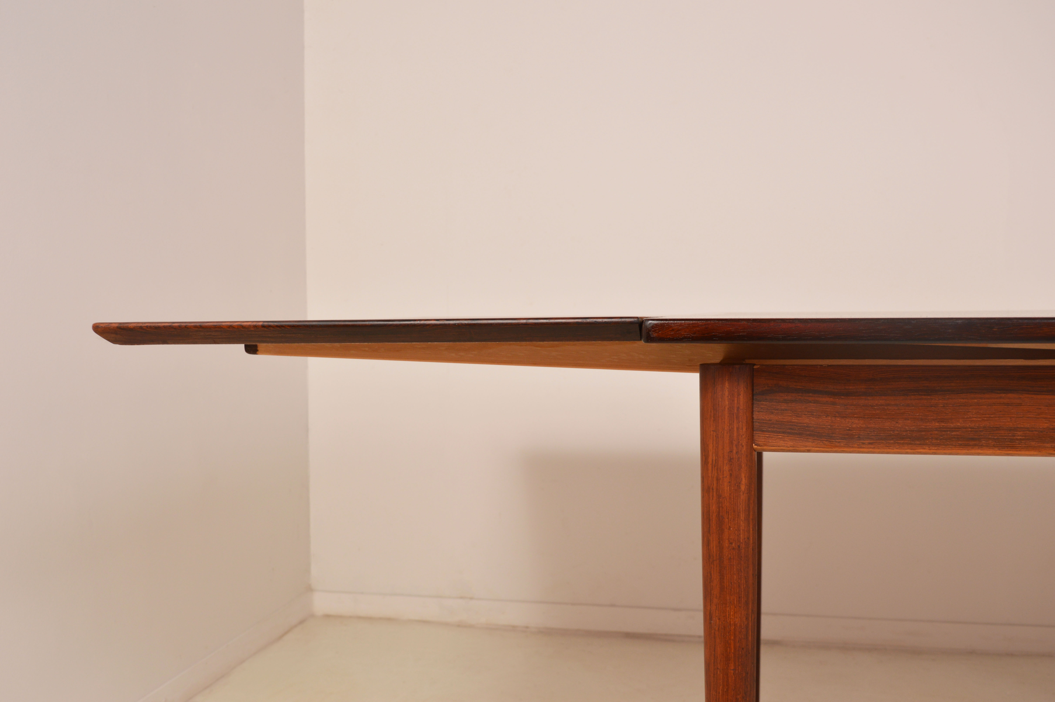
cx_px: 528
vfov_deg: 34.1
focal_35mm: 39
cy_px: 351
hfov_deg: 49.6
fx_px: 1142
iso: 200
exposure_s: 1/25
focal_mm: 26
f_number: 6.3
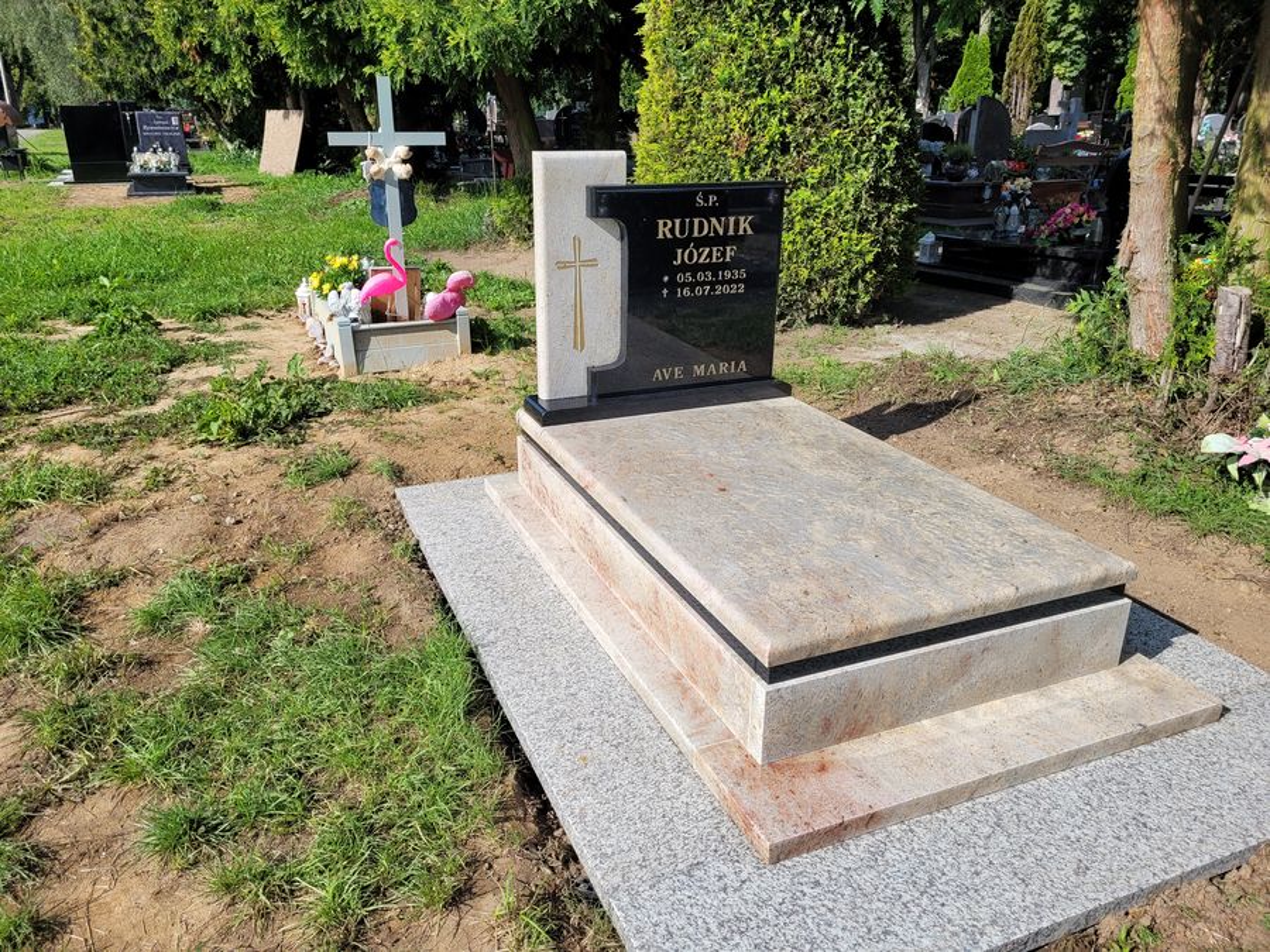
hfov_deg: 67.3
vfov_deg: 53.1
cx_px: 635
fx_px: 954
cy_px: 476
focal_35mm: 26
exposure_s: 1/2443
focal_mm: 5.4
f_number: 1.8
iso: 40
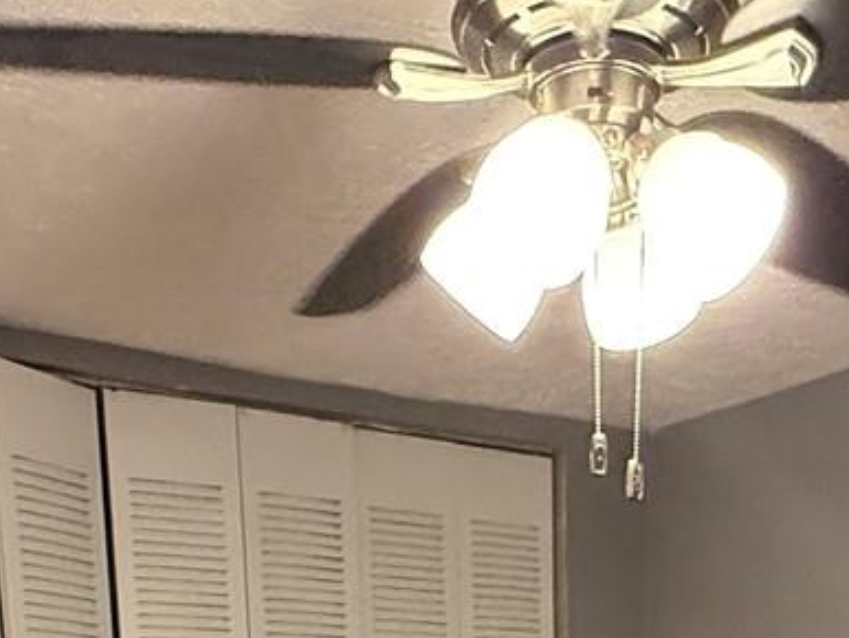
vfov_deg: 19.8
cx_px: 517
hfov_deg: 33.1
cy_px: 1093
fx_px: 1423
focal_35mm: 58
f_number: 2.2
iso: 800
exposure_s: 1/60
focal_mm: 2.22
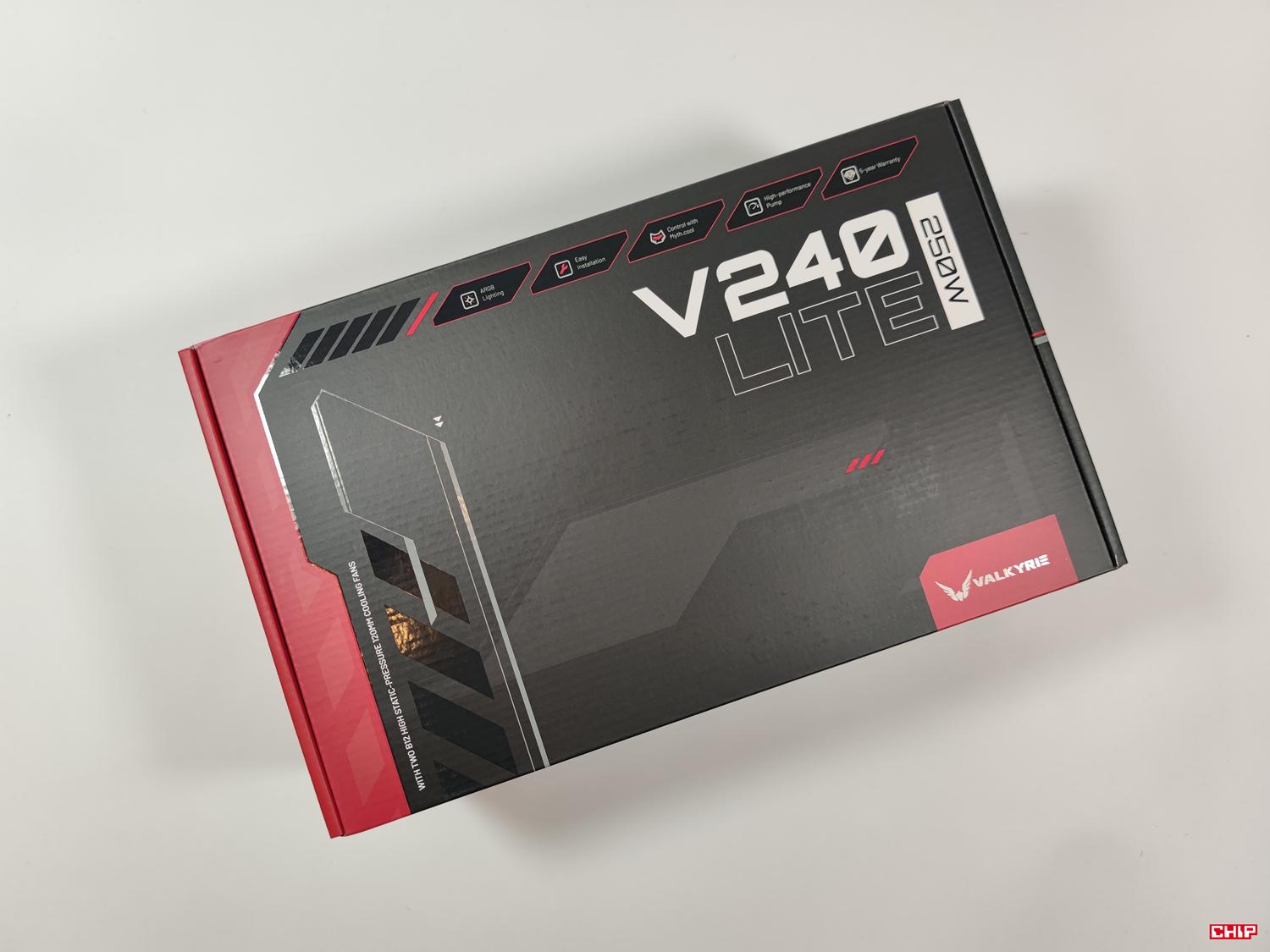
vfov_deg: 54.9
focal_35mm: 25
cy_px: 476
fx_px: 917
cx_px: 635
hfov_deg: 69.4
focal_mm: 6.78
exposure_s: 1/100
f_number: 1.85
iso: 62
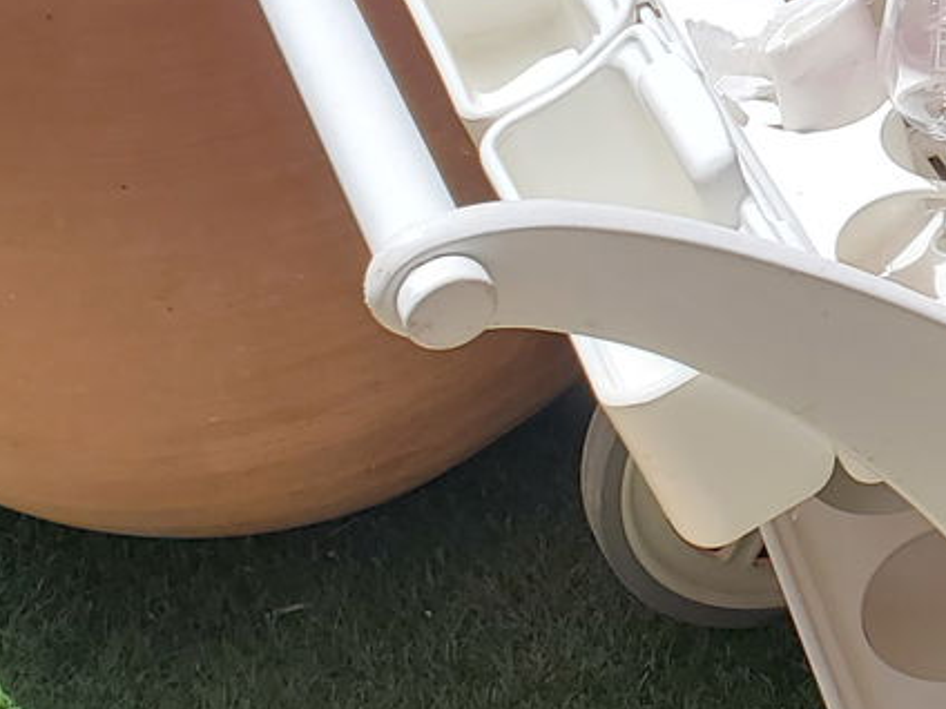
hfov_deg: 17.6
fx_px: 2678
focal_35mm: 98
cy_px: -334
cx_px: 1481
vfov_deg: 14.2
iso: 50
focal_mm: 4.3
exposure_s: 1/796
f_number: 2.4
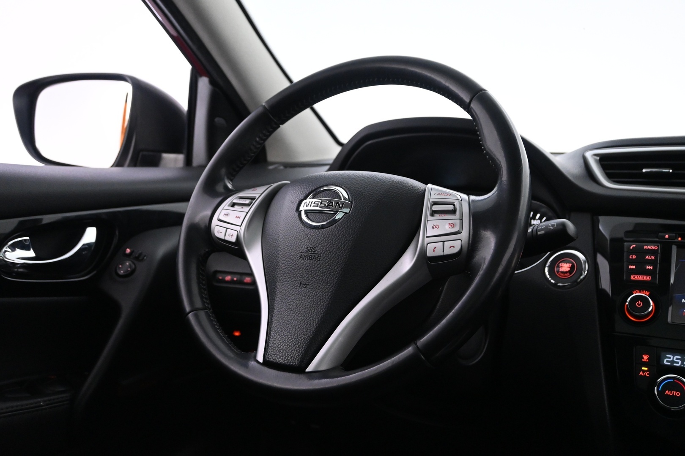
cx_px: 342
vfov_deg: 39.1
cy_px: 228
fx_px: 642
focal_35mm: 34
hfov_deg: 56.1
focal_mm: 22.5
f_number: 4
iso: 3200
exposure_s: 1/40
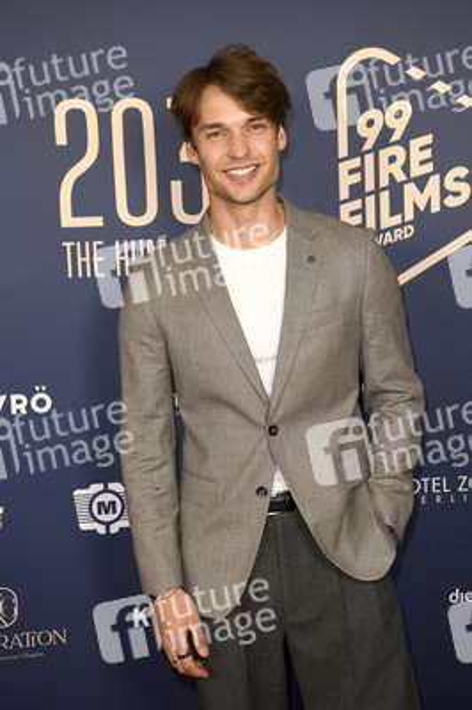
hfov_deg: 24.6
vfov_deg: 36.3
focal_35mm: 55
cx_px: 236
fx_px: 1083
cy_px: 355
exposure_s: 1/320
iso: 640
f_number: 5
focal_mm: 55
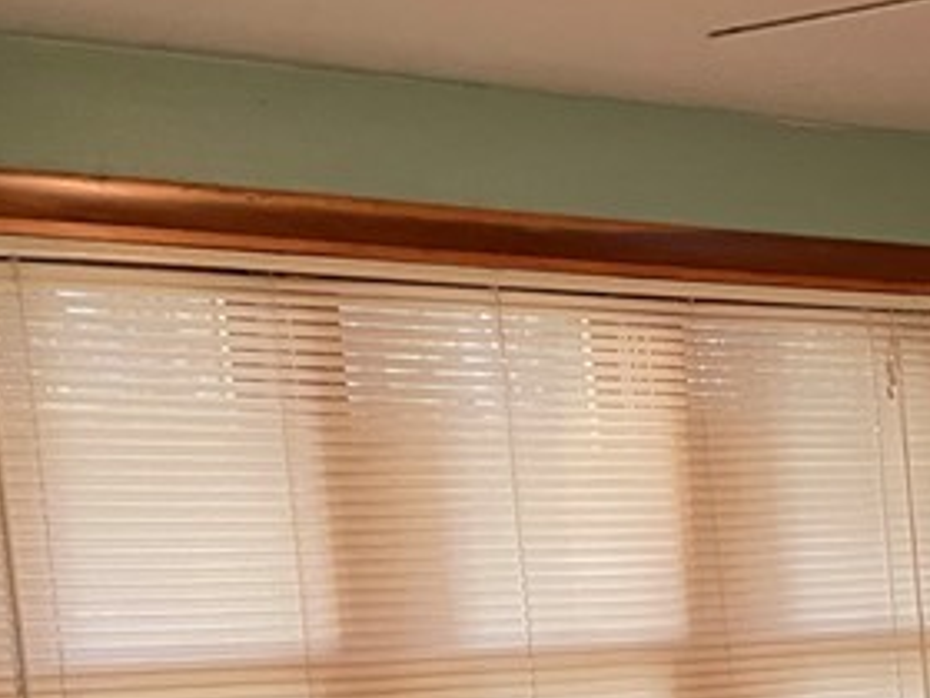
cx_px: 1521
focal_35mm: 95
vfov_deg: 14.9
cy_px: 887
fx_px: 2552
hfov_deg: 17.8
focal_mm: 5.1
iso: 400
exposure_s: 1/60
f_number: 1.6
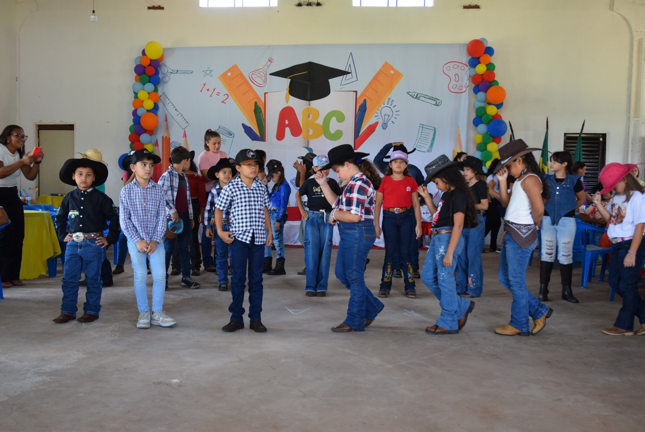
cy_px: 221
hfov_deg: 53.1
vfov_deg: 36.9
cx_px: 309
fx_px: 646
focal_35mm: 36
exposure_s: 1/60
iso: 800
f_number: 4
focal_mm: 22
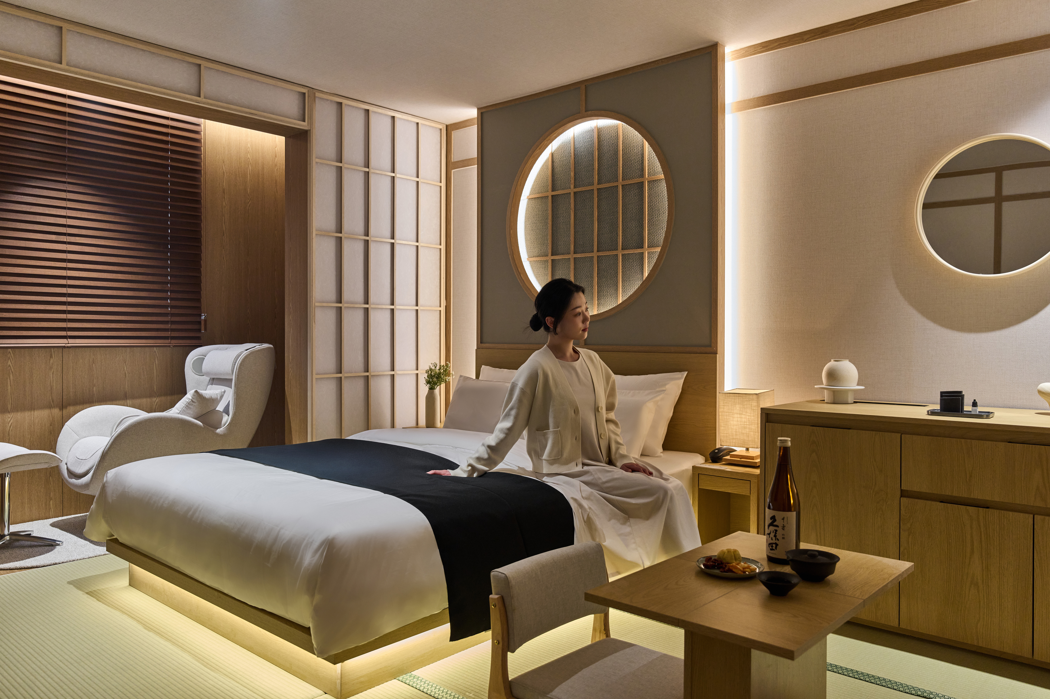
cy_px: 350
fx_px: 758
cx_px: 525
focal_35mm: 26
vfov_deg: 49.5
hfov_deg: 69.4
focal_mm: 26
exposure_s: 1/12
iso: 1000
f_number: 4.4
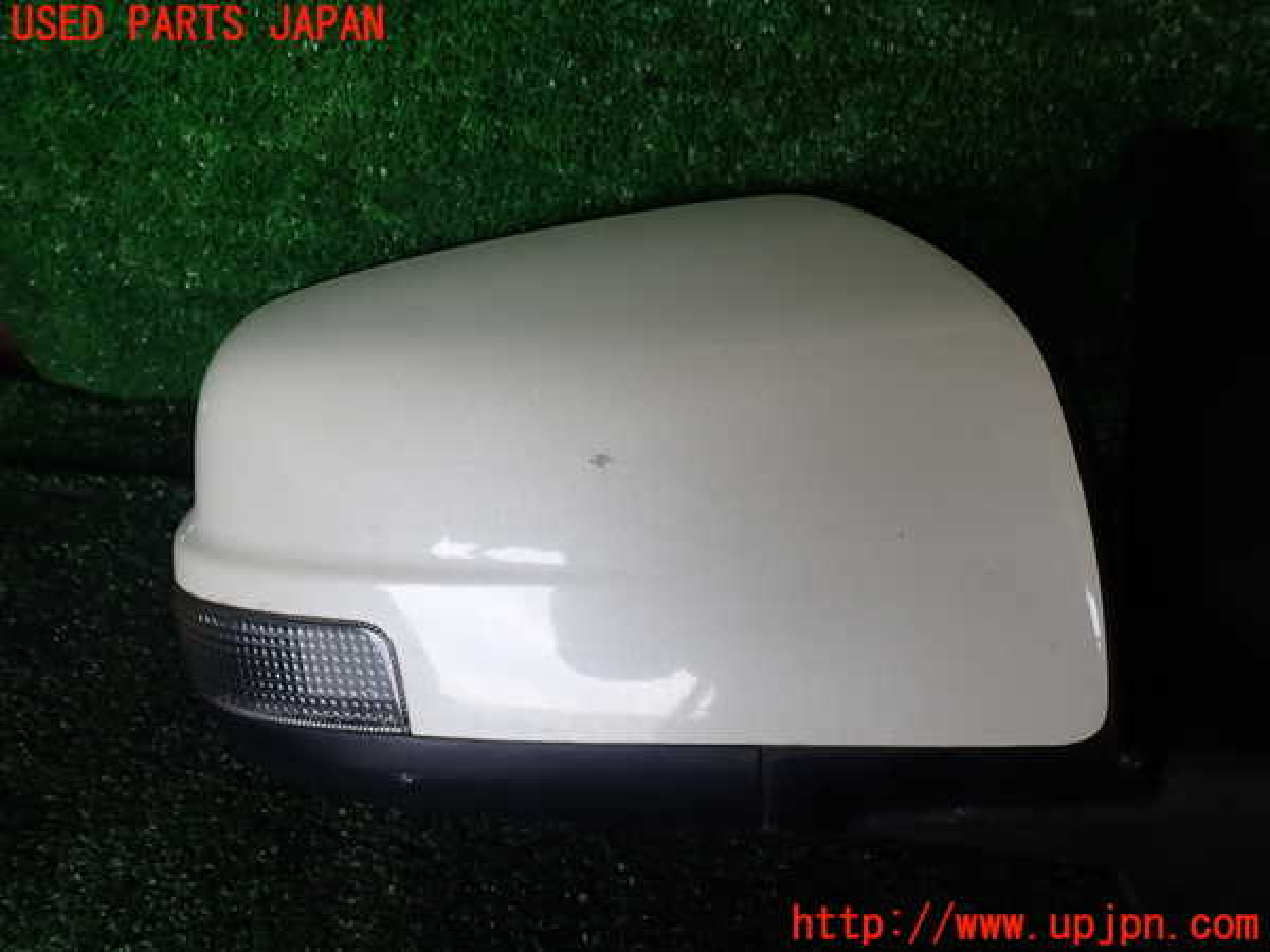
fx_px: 917
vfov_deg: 54.9
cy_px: 476
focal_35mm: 25
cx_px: 635
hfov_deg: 69.4
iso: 100
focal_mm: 4.5
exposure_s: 1/125
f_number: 2.8
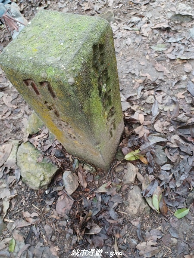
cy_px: 129
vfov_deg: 69.4
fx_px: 187
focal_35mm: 25
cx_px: 97
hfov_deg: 54.9
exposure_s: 1/24
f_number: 1.8
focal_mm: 4.6
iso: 400
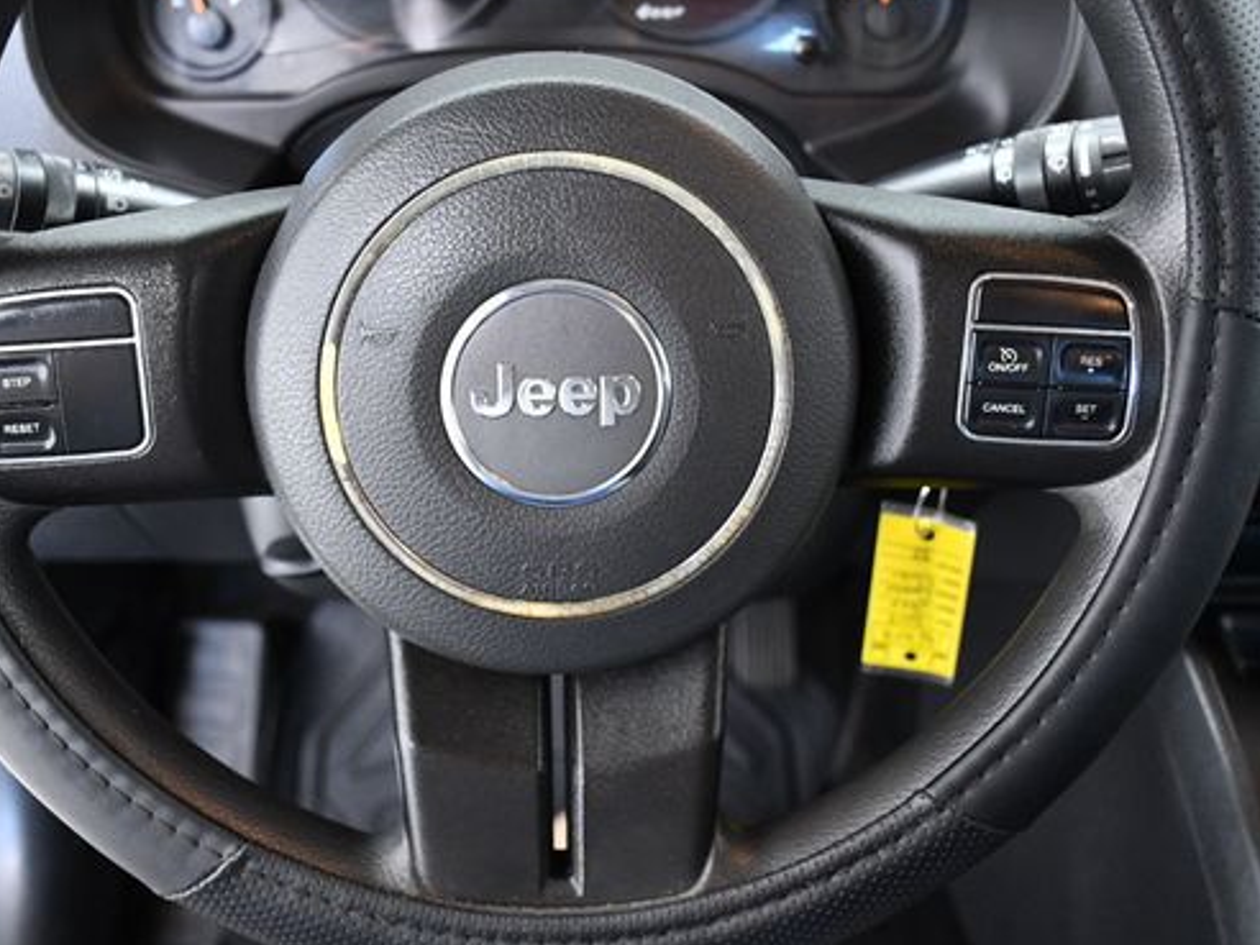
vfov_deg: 32.2
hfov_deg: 42.0
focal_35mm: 45
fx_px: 1638
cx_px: 566
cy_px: 517
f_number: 4.5
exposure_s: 1/80
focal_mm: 24
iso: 2500
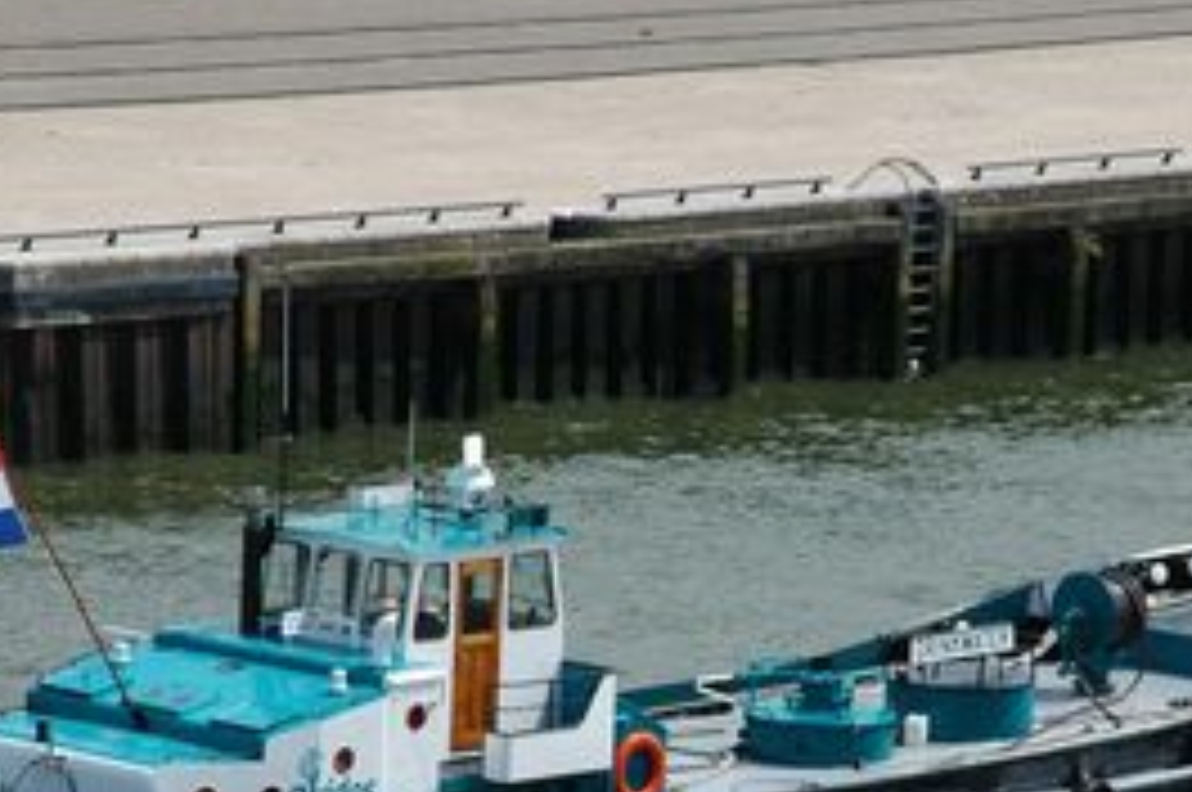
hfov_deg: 5.5
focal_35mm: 378
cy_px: 688
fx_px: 12498
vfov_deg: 3.6
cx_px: 722
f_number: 10
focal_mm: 135
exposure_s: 1/400
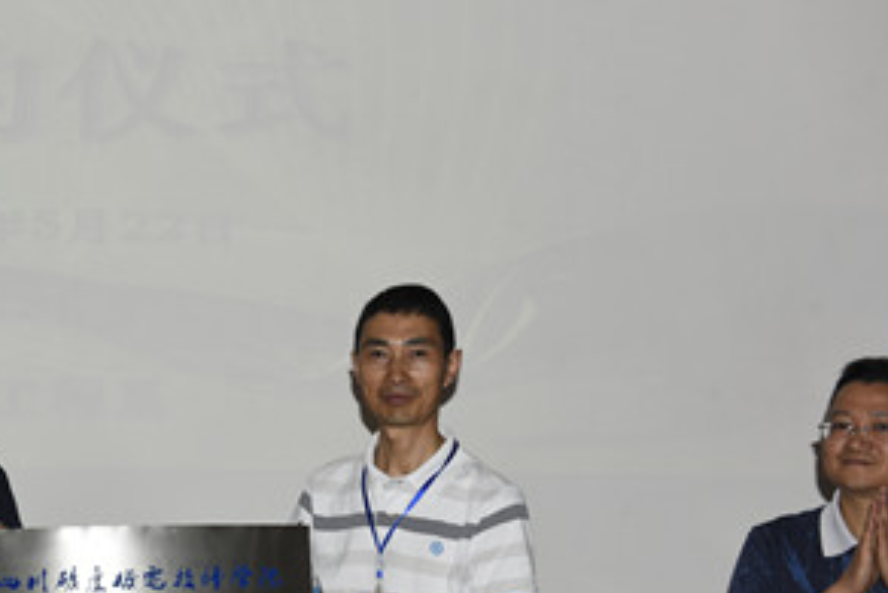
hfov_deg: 25.7
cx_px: 134
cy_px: 455
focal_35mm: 77
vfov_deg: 17.6
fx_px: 1900
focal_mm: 45
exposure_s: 1/160
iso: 200
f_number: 5.6
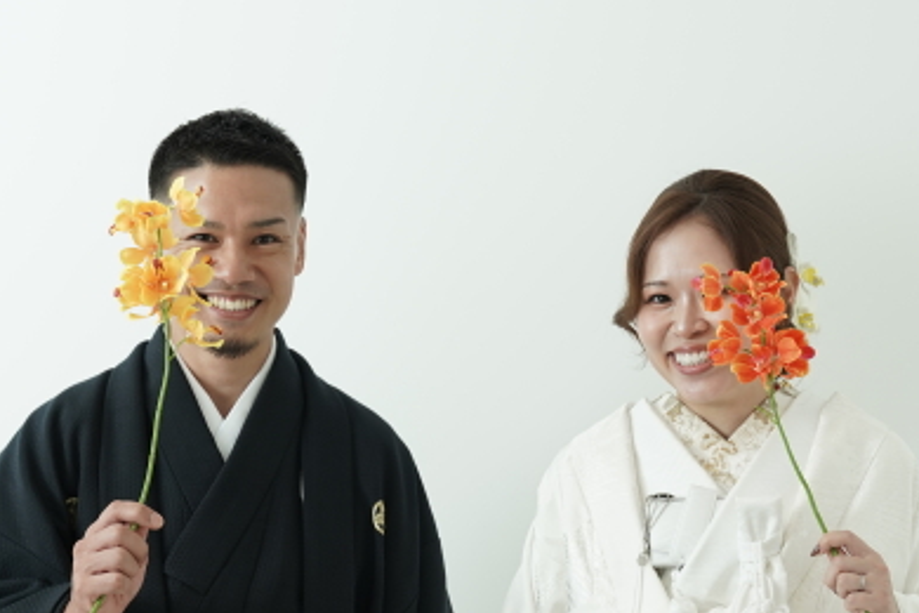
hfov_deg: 24.5
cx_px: 460
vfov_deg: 16.4
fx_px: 2114
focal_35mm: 83
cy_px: 430
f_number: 3.5
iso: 400
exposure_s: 1/125
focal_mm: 40.4
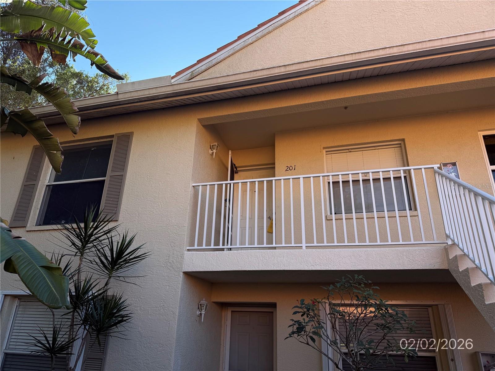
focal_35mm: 24
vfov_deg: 56.8
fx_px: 343
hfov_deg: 71.6
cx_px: 248
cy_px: 186
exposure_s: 1/1174
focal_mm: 6.76
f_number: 1.78
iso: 80
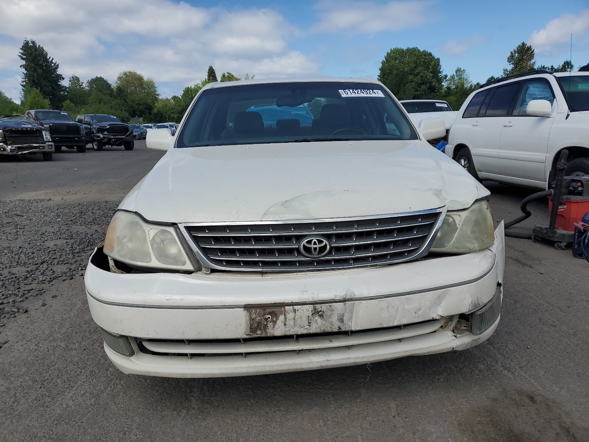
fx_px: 442
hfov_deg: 67.3
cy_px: 221
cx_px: 294
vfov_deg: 53.1
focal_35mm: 26
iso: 50
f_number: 1.5
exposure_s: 1/5000
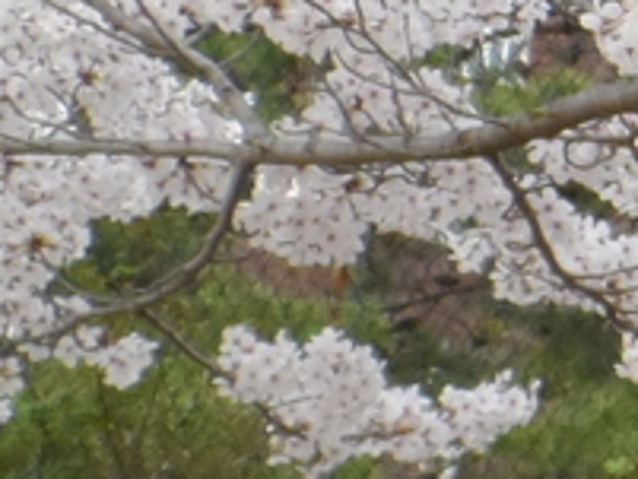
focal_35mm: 155
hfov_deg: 10.0
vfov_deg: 9.6
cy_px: 200
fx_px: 2858
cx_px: 1828
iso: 80
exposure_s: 1/500
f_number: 3.2
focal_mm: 4
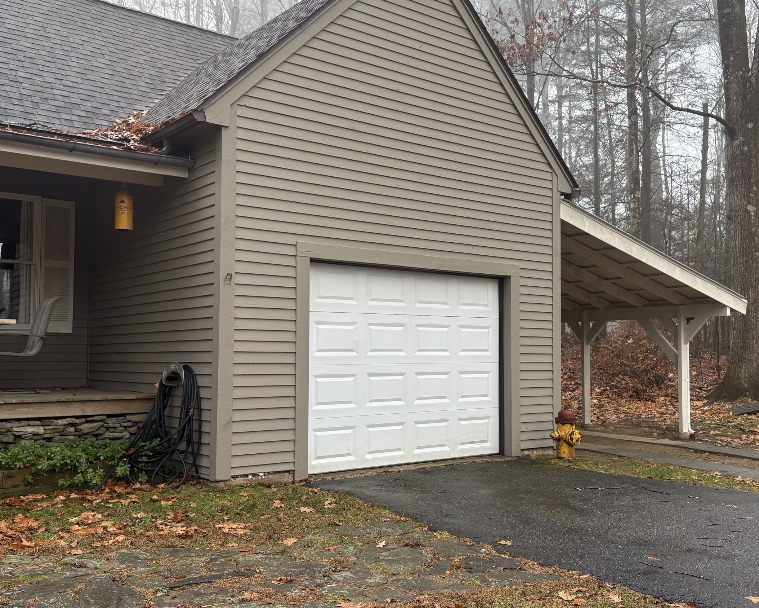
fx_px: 831
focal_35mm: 37
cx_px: 454
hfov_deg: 48.8
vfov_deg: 40.1
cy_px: 311
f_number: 1.6
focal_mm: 5.96
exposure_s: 1/201
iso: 50
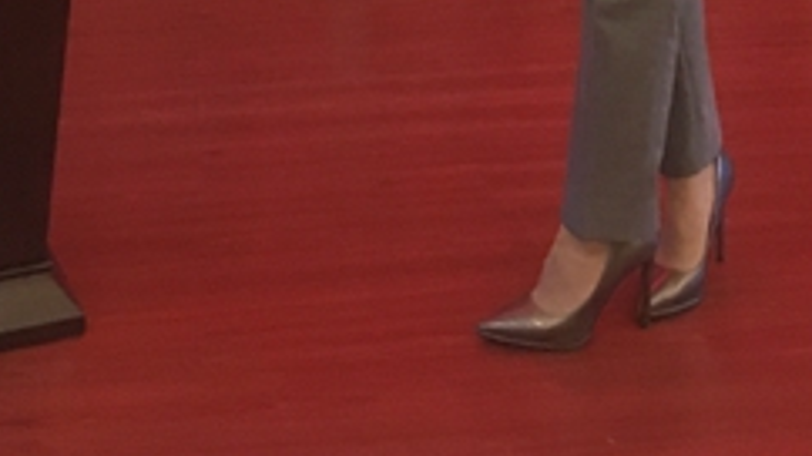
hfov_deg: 24.5
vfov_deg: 11.5
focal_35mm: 87
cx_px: 446
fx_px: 1873
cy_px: -629
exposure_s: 1/17
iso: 250
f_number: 2.2
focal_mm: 4.15
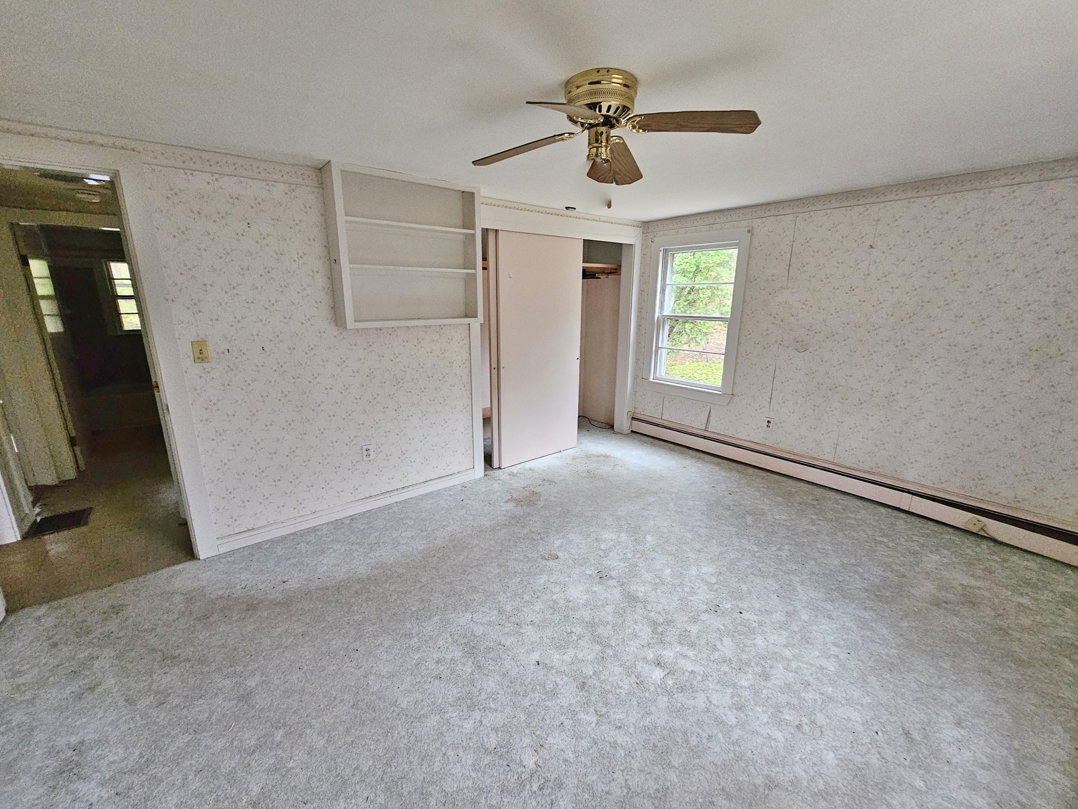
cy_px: 404
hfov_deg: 106.2
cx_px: 539
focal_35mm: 13
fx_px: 405
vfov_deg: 89.9
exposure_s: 1/24
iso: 1000
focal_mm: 2.2
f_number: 2.2
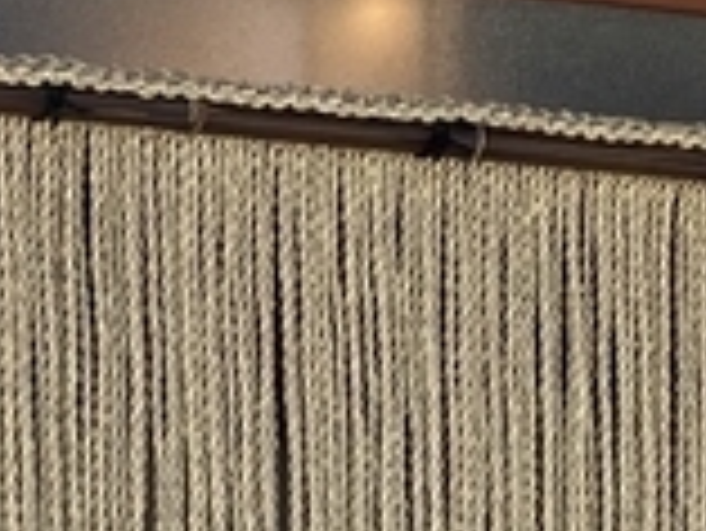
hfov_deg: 9.9
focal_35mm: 199
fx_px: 4062
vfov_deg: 7.2
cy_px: 1089
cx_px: 292
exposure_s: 1/762
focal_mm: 4.25
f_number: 1.8
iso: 32
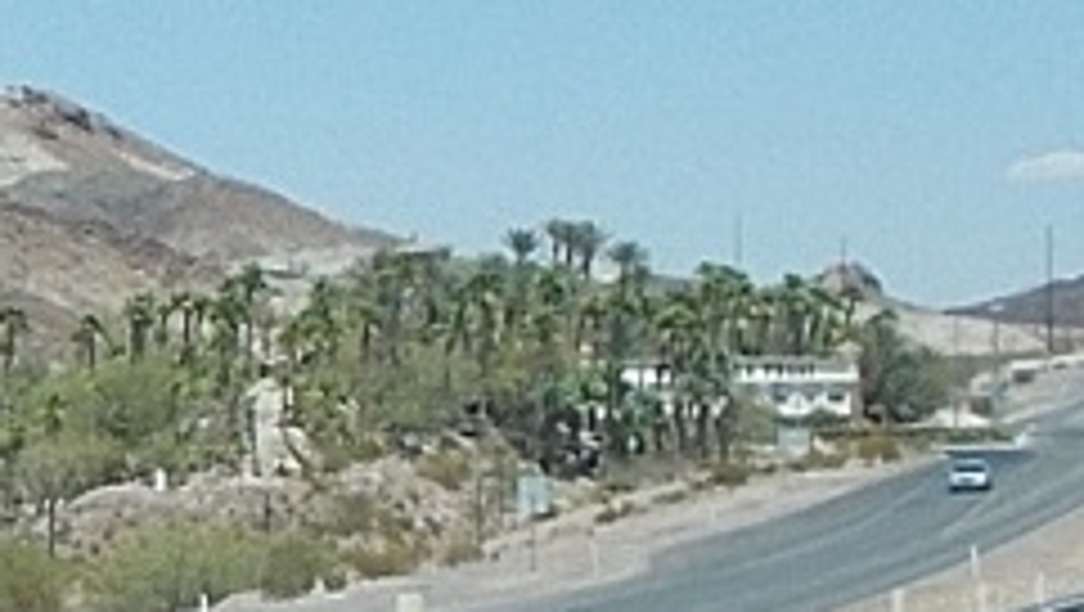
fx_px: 4603
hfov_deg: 12.4
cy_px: 596
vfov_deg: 7.6
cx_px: -805
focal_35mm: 160
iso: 80
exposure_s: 1/800
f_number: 3.2
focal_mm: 4.6
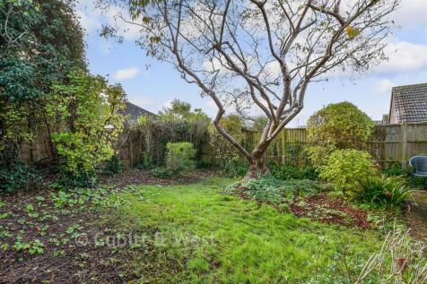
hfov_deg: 96.8
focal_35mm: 16
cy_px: 142
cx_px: 214
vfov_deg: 73.7
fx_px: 190
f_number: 8
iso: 200
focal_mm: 11
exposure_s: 1/80
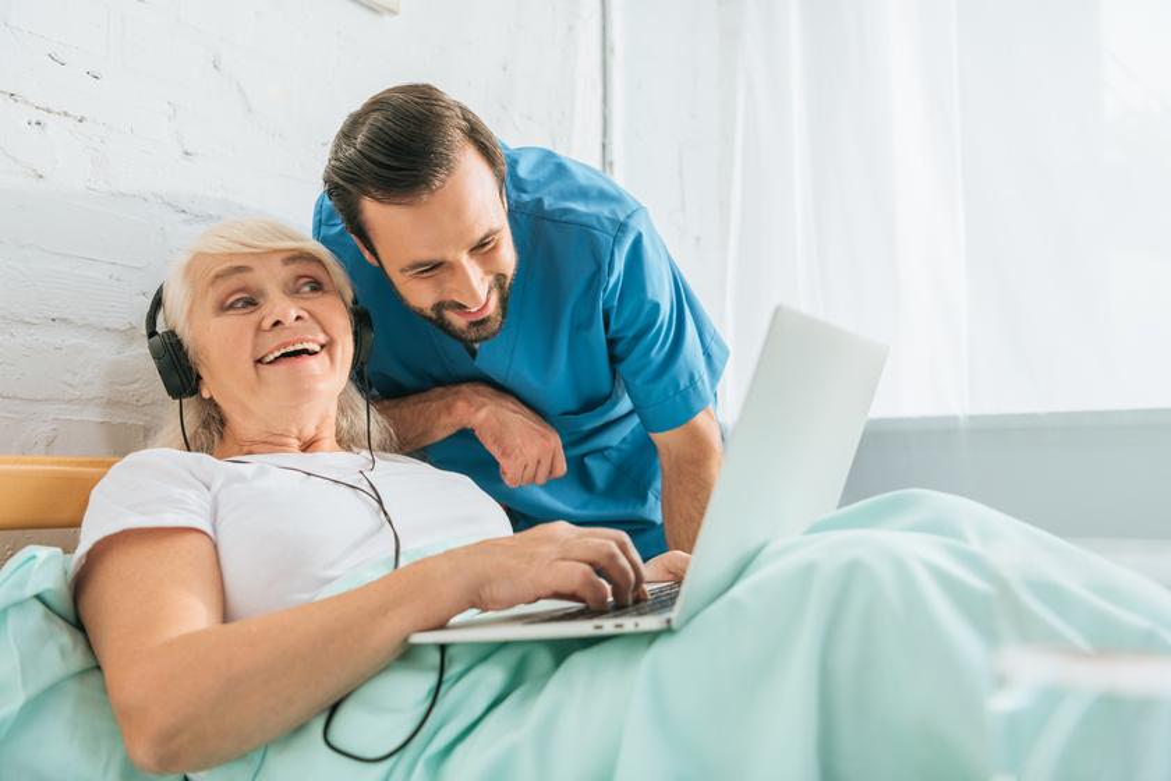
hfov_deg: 58.7
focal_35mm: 32
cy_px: 390
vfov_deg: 41.1
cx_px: 586
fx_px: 1041
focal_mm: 32
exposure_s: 1/200
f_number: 3.2
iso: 100
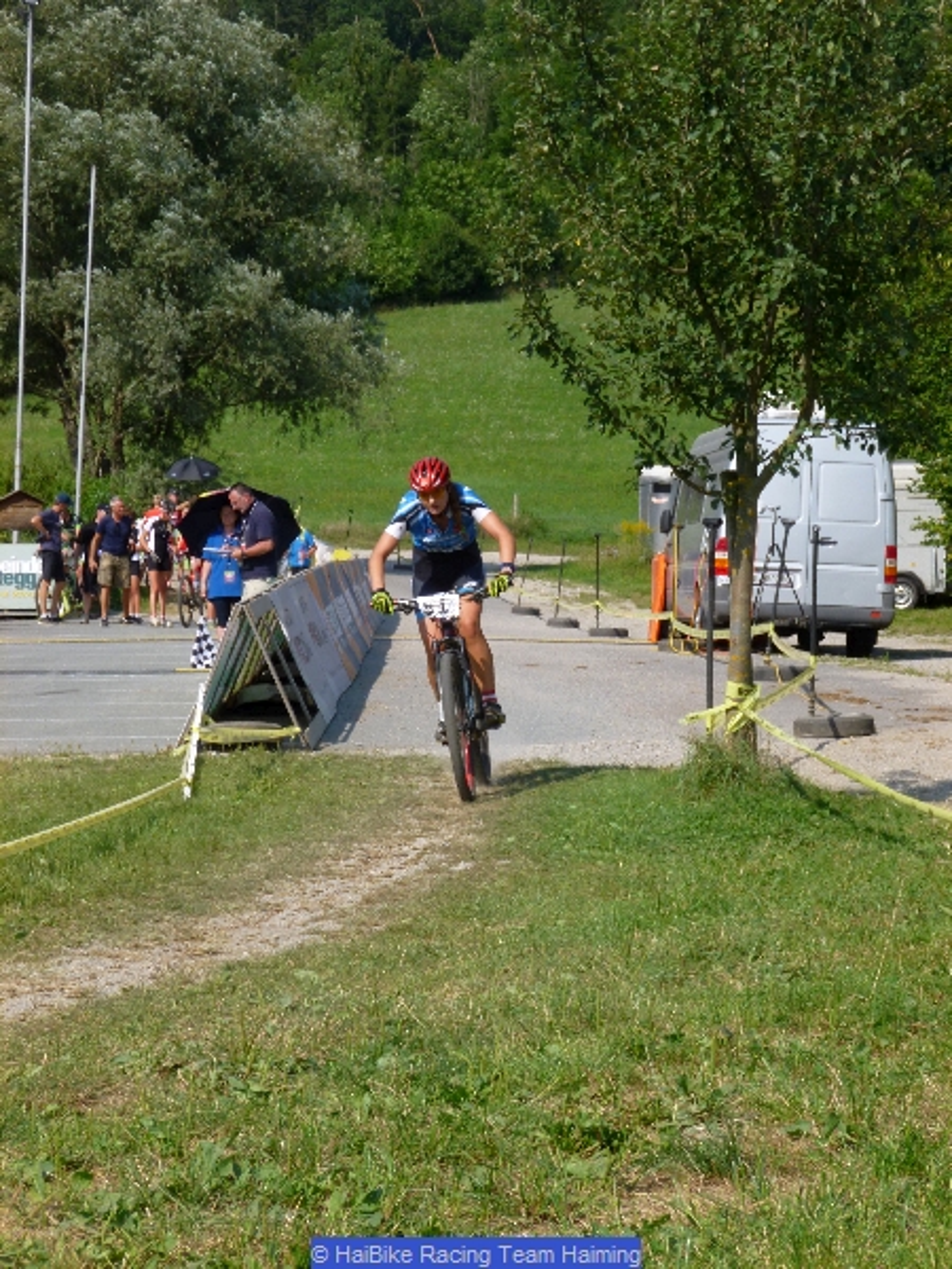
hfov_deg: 13.8
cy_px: 634
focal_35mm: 107
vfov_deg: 18.4
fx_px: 3924
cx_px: 476
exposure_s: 1/320
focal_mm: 19.1
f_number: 5.4
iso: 100
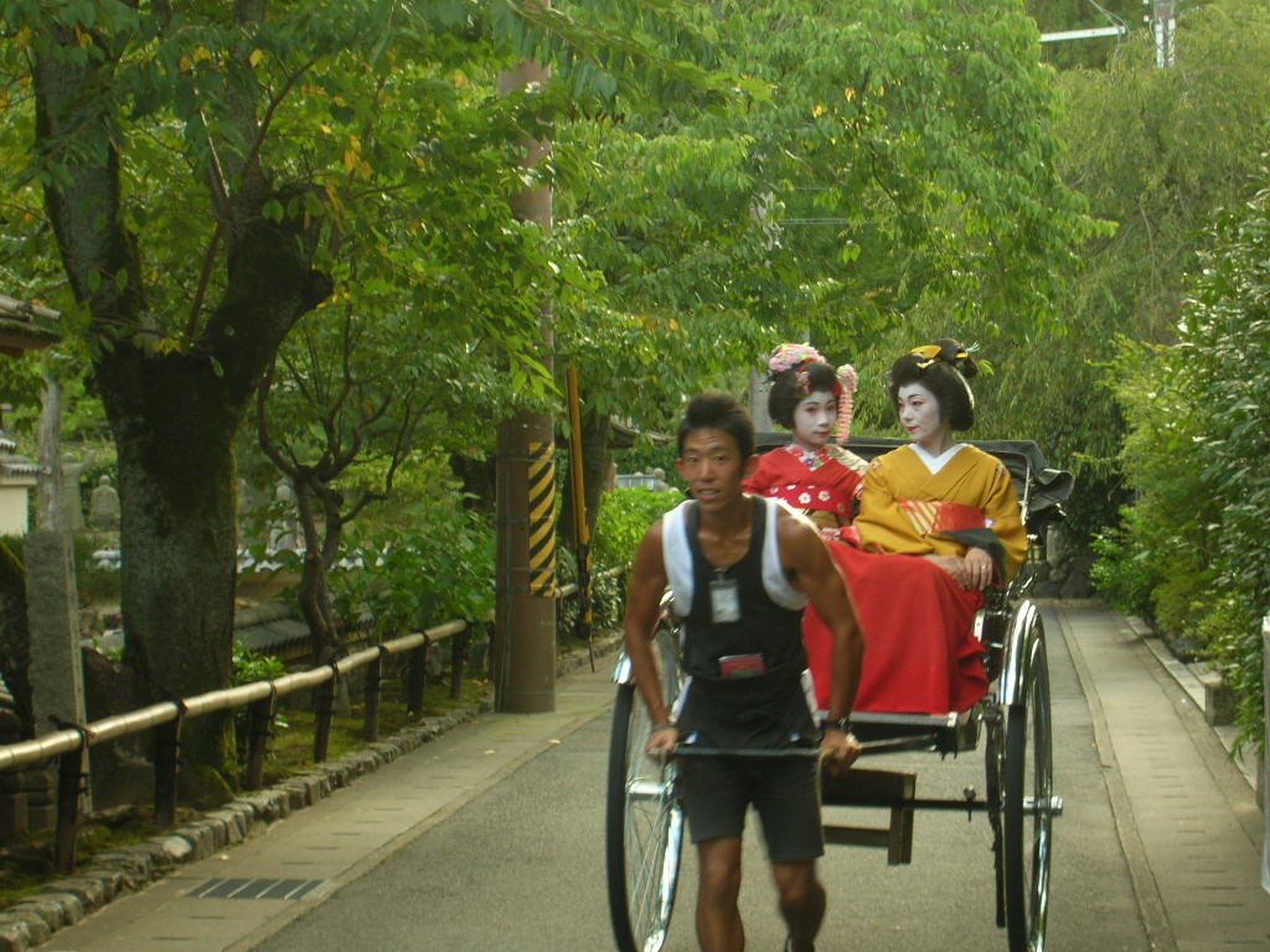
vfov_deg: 14.1
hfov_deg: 18.7
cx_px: 635
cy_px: 476
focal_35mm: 105
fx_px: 3852
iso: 50
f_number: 4.9
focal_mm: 17.4
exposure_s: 1/24
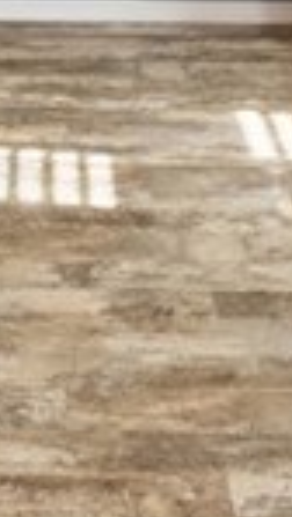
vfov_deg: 13.6
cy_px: -383
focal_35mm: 143
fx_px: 1962
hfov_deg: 8.5
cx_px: -17
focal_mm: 19.8
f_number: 22
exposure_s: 1
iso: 100
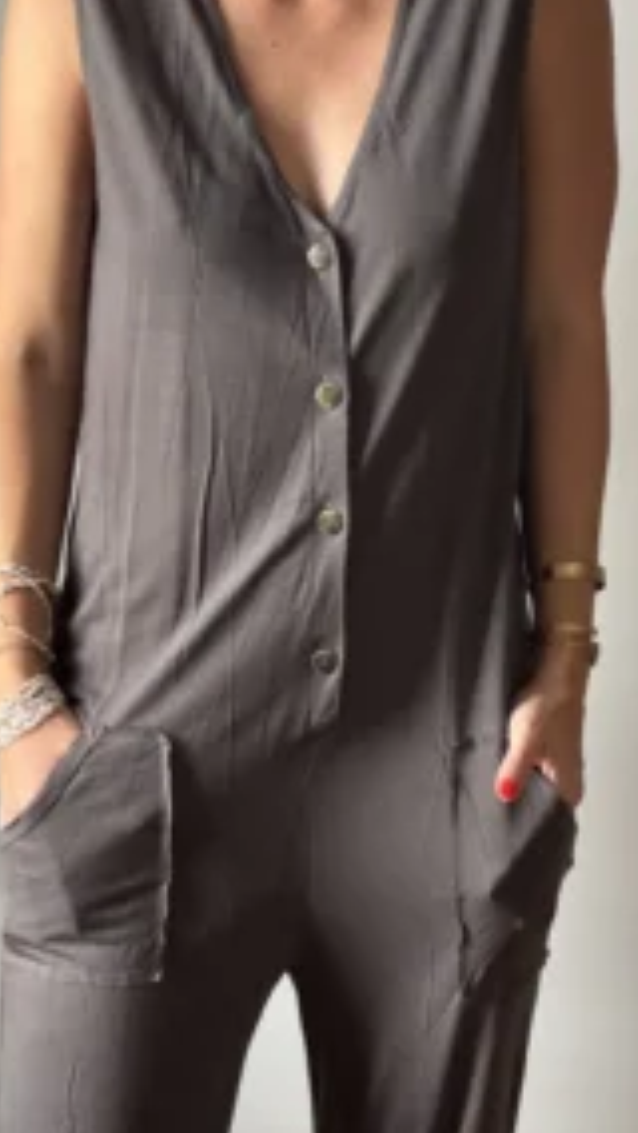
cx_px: 311
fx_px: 3545
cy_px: 598
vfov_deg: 18.2
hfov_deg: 10.3
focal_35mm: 118
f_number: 2.8
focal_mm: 9
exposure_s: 1/60
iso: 250
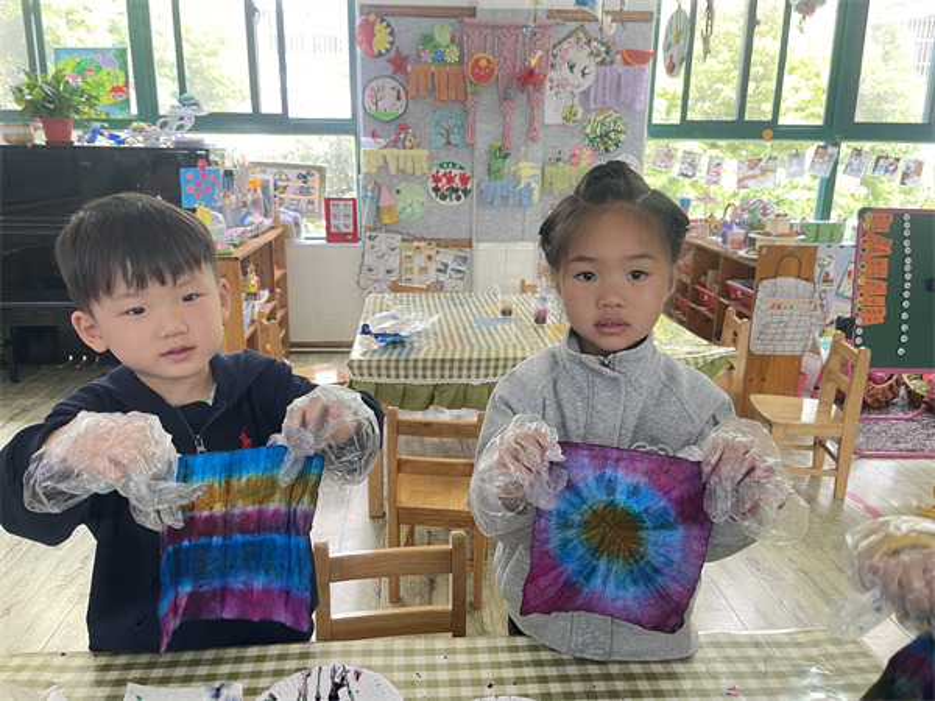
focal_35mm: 26
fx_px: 702
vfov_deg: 53.1
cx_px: 468
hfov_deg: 67.3
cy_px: 350
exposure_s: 1/50
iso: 100
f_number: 1.6
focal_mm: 5.1
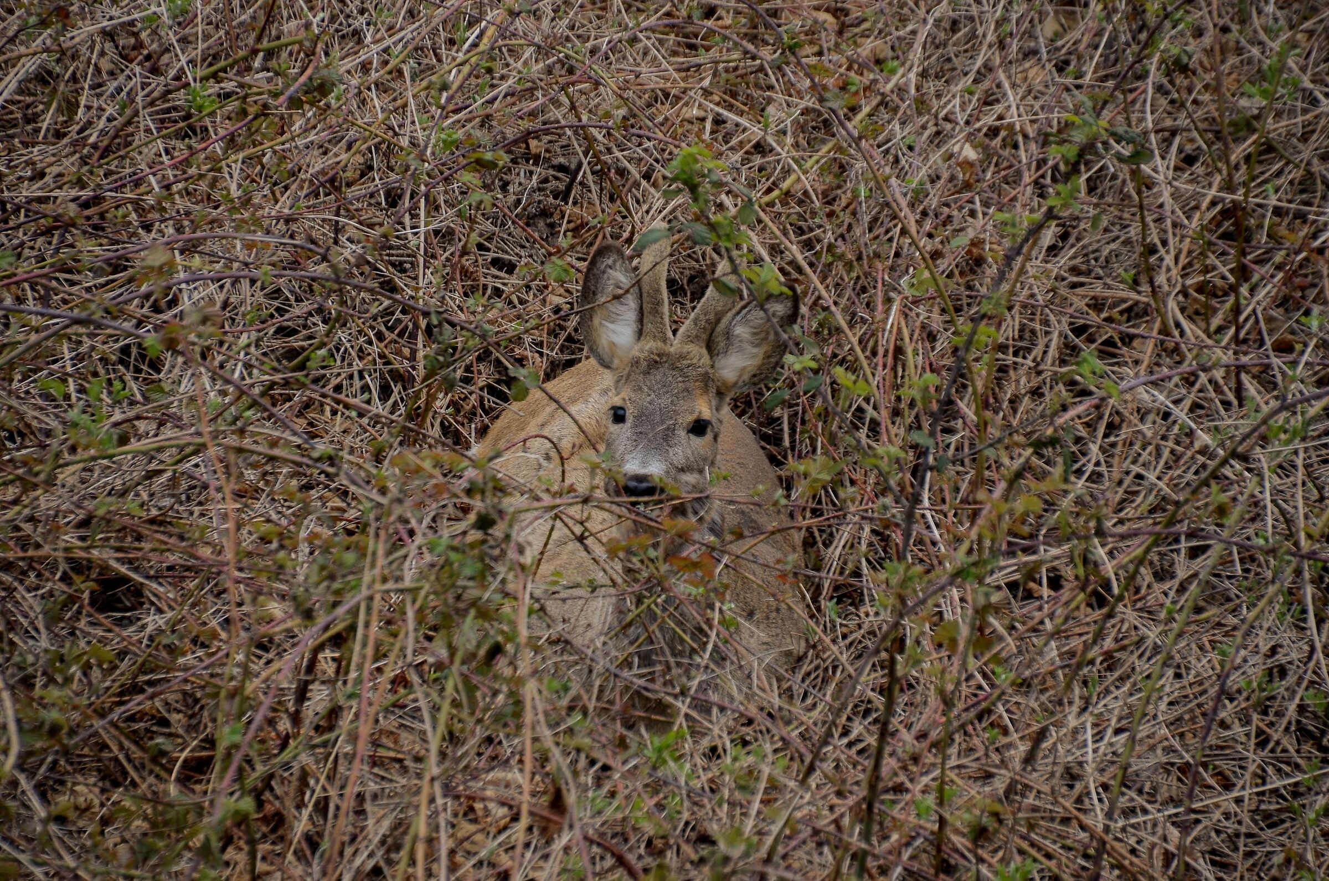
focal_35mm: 405
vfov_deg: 3.4
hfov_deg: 5.1
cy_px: 440
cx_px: 664
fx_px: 14921
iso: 250
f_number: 6.3
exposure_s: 1/320
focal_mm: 270
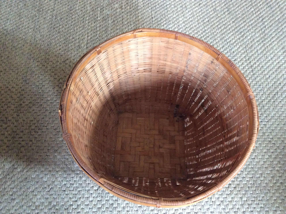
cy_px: 107
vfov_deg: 44.1
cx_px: 143
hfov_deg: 56.9
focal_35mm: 32
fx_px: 264
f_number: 2.4
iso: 250
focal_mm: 3.3
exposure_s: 1/25
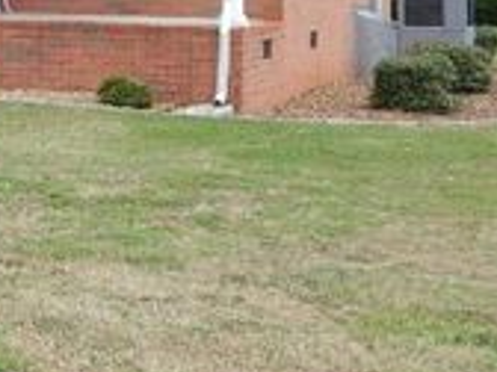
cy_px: -117
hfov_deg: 16.4
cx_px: -157
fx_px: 1622
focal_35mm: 113
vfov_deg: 12.7
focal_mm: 6.8
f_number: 3.4
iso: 125
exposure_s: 1/800
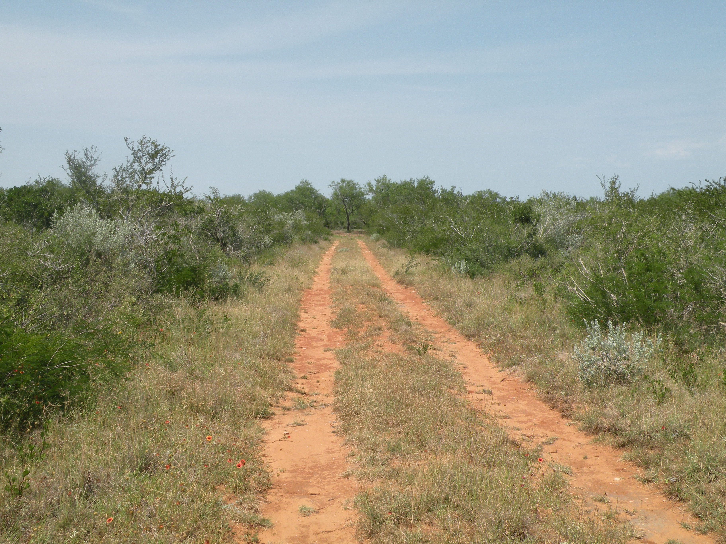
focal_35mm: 42
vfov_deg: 34.3
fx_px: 881
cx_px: 363
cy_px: 272
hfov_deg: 44.8
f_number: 6.3
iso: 64
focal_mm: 7.4
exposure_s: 1/269
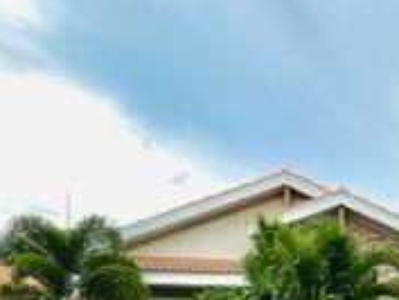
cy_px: 320
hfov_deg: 33.8
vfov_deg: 28.4
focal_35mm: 47
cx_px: 462
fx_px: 542
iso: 32
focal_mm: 1.57
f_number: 1.8
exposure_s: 1/1783
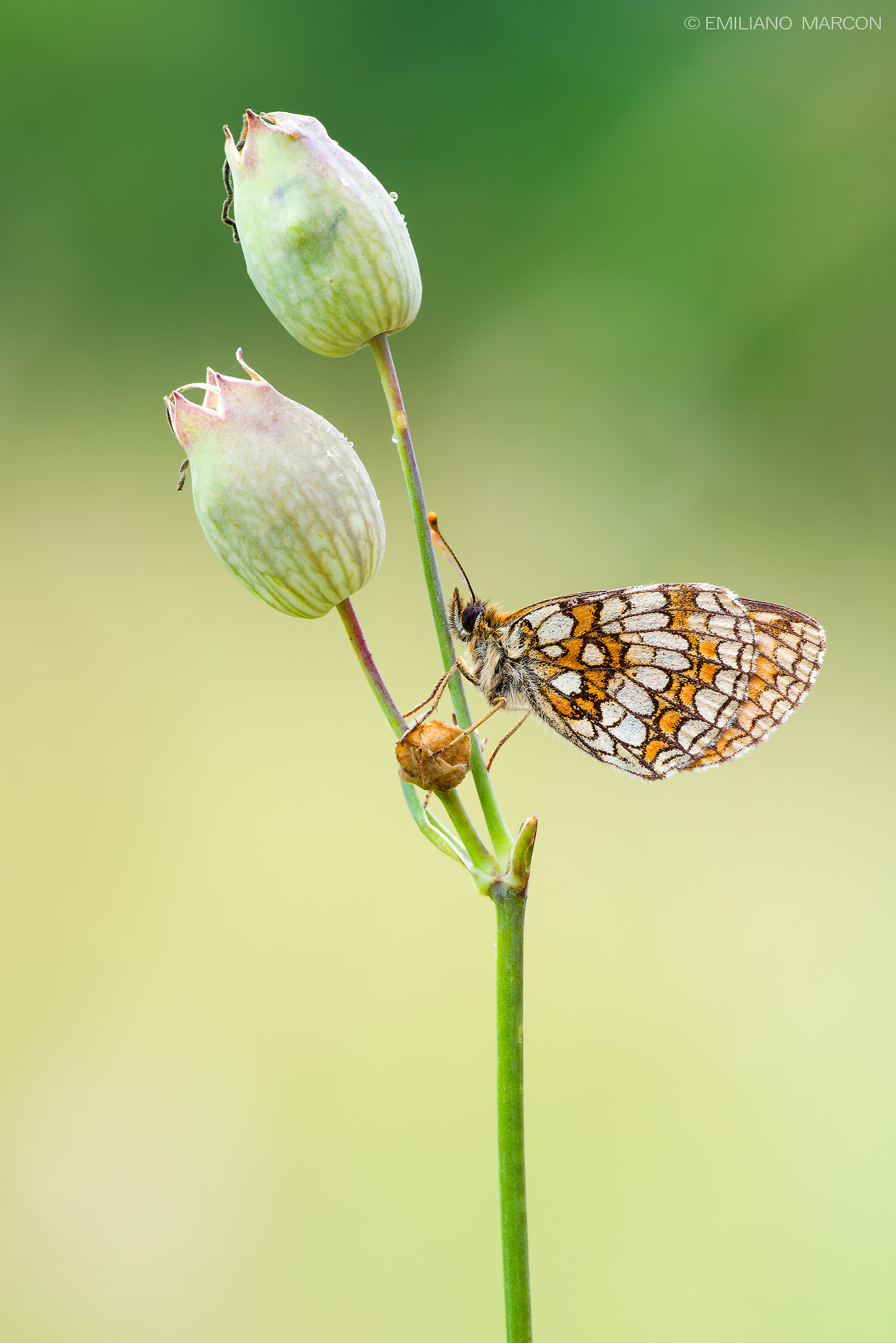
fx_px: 6717
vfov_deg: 11.4
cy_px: 672
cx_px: 448
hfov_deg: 7.6
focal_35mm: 180
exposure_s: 1/10
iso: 100
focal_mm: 180
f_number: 16
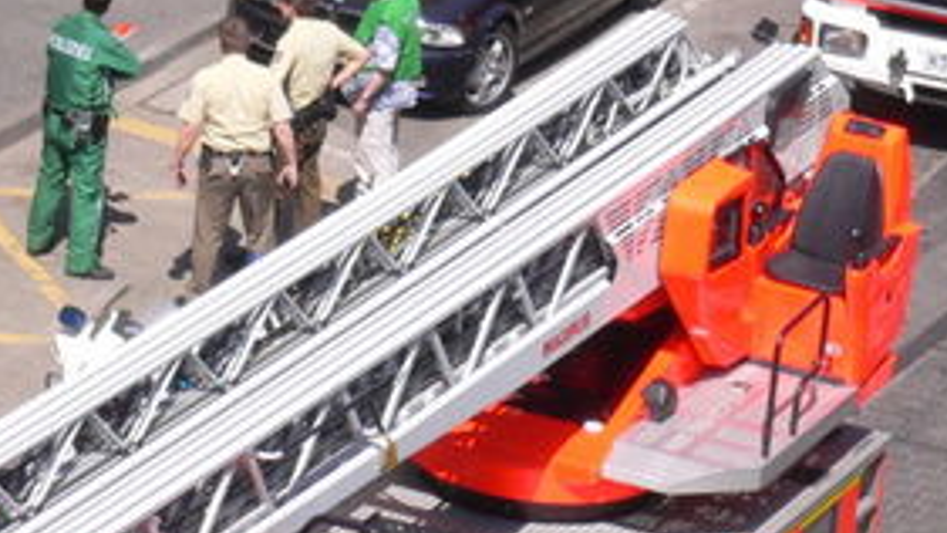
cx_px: 236
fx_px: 6553
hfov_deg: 8.3
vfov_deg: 4.6
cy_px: -152
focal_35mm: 261
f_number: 5
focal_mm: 17.4
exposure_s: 1/400
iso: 80
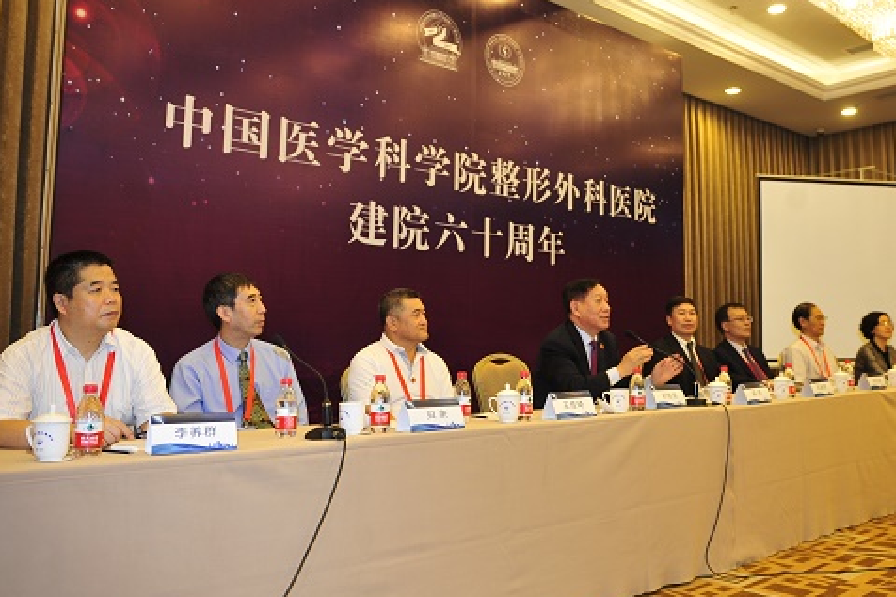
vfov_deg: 38.8
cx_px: 533
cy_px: 268
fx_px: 846
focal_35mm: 34
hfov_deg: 55.4
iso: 500
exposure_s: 1/60
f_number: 3.2
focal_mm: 27
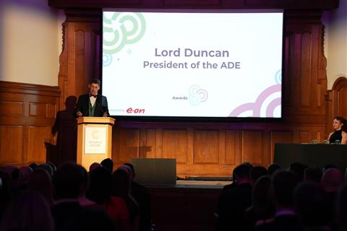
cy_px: 116
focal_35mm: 89
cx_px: 174
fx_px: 858
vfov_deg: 15.4
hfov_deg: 22.9
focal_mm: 89
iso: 400
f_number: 2.8
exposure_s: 1/100
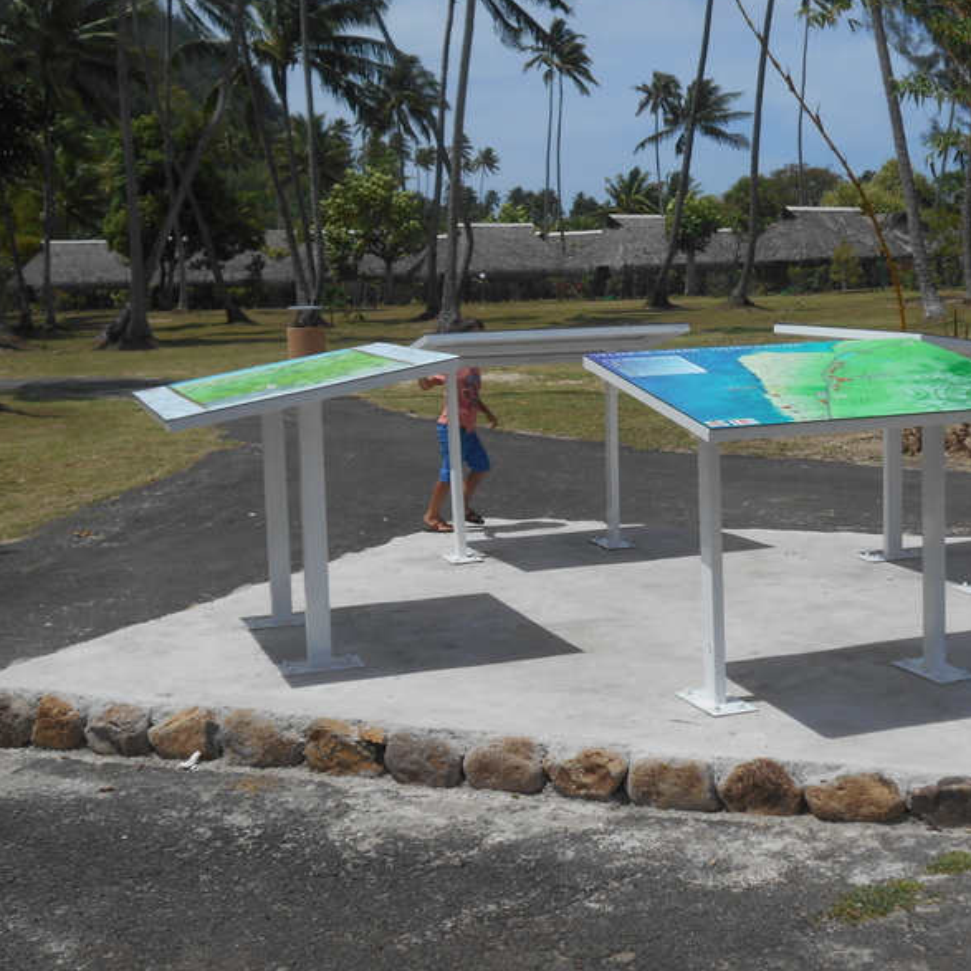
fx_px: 1682
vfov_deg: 32.2
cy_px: 488
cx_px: 622
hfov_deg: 32.0
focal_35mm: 53
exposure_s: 1/1250
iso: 80
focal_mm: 7.7
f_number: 4.2
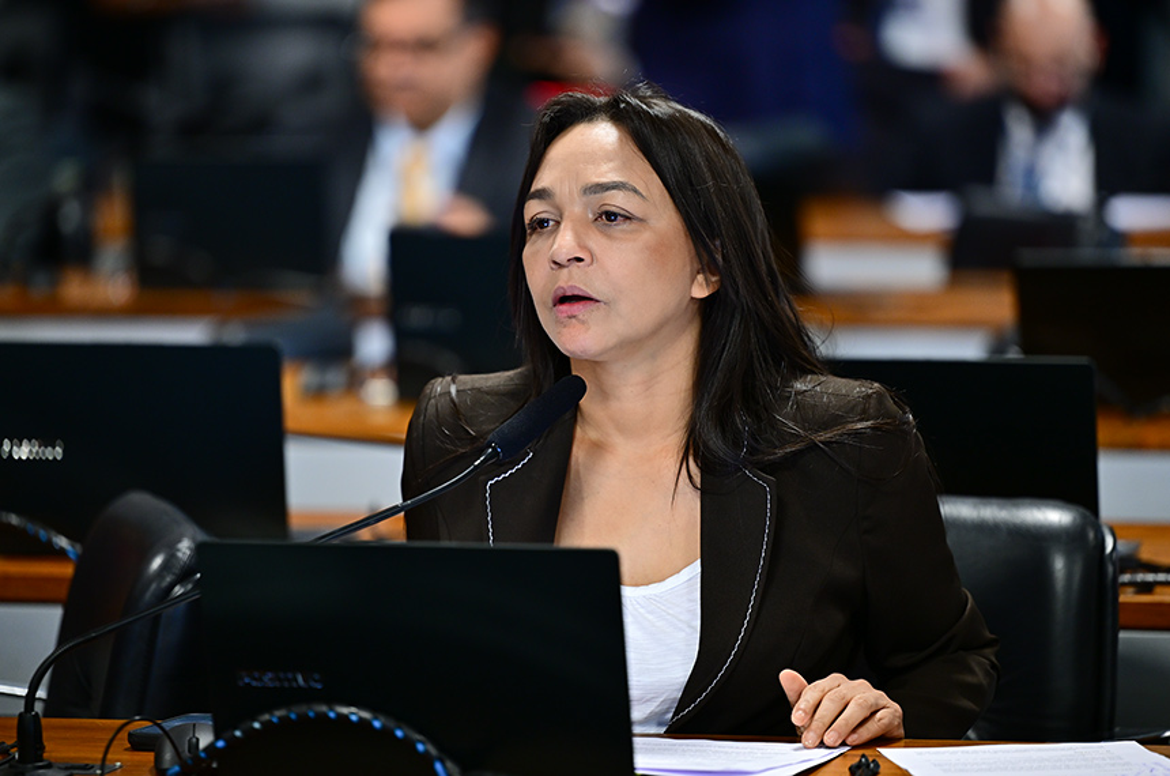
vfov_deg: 7.4
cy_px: 388
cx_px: 585
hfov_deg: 11.1
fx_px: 6001
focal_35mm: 185
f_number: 2.8
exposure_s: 1/80
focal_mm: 185
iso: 800
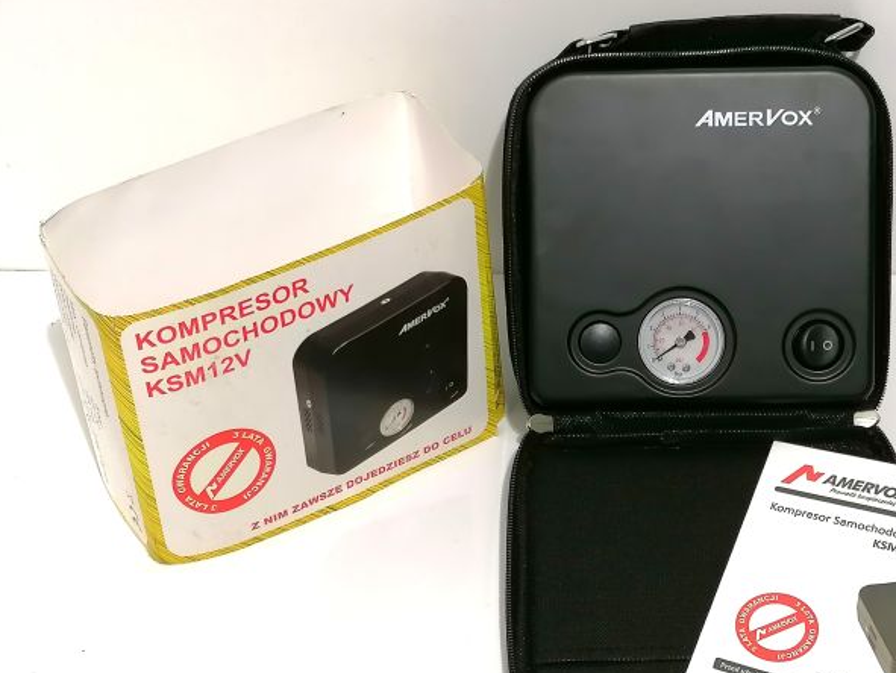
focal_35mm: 65
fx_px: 1683
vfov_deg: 22.6
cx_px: 572
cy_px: 404
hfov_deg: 29.7
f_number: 1.8
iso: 125
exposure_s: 1/50
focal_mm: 4.75
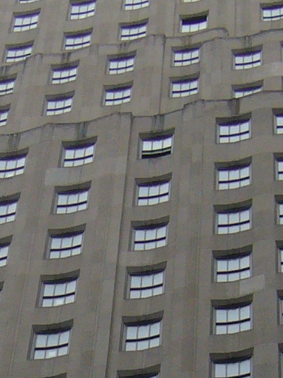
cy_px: 520
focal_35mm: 193
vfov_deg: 10.0
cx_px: 55
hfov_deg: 7.7
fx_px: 2105
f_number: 5.6
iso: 80
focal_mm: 5.8
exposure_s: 1/400
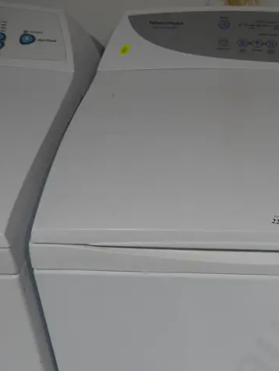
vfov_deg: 30.7
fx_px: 644
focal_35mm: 60
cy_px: 335
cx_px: 281
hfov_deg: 23.4
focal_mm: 14
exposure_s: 1/100
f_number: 3.5
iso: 200
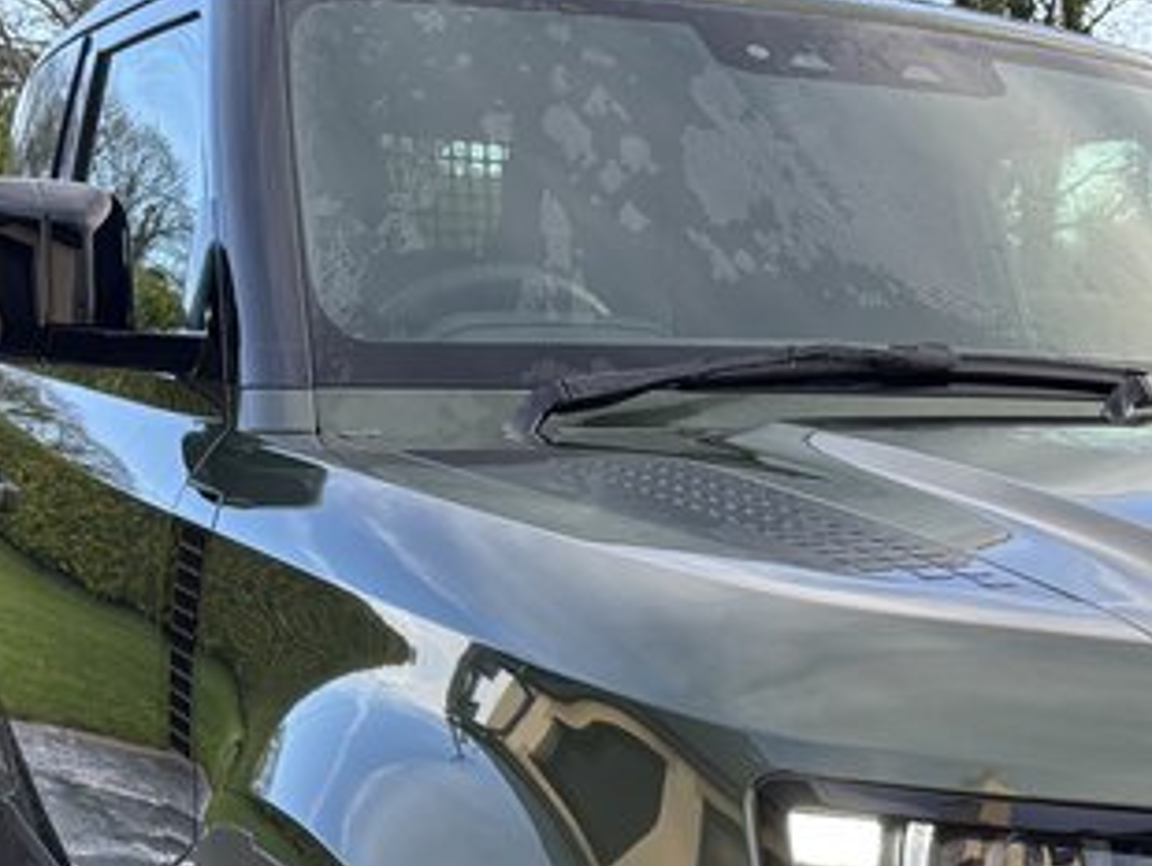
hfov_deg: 27.6
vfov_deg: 20.9
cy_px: 948
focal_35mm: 67
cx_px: 1096
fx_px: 2231
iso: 50
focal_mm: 5.96
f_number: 1.6
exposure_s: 1/297
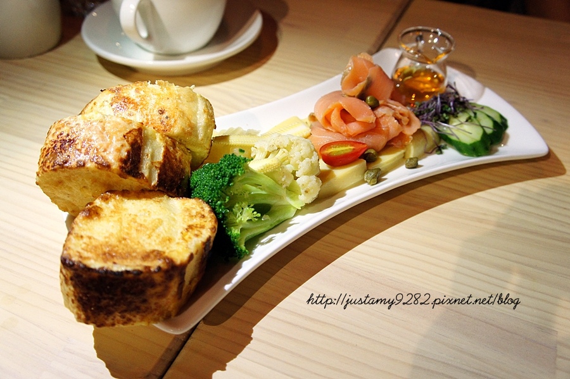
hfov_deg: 57.2
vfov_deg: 39.9
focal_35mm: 33
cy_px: 190
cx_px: 285
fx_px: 522
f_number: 4
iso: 1250
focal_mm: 22
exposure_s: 1/40
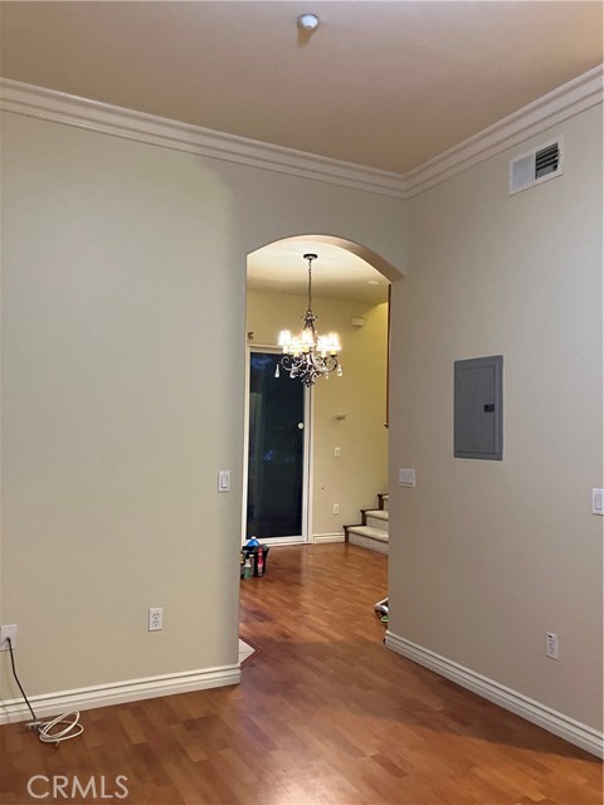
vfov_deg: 63.4
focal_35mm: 28
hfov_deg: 49.7
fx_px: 651
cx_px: 302
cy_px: 402
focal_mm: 3.99
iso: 320
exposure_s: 1/40
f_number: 1.8
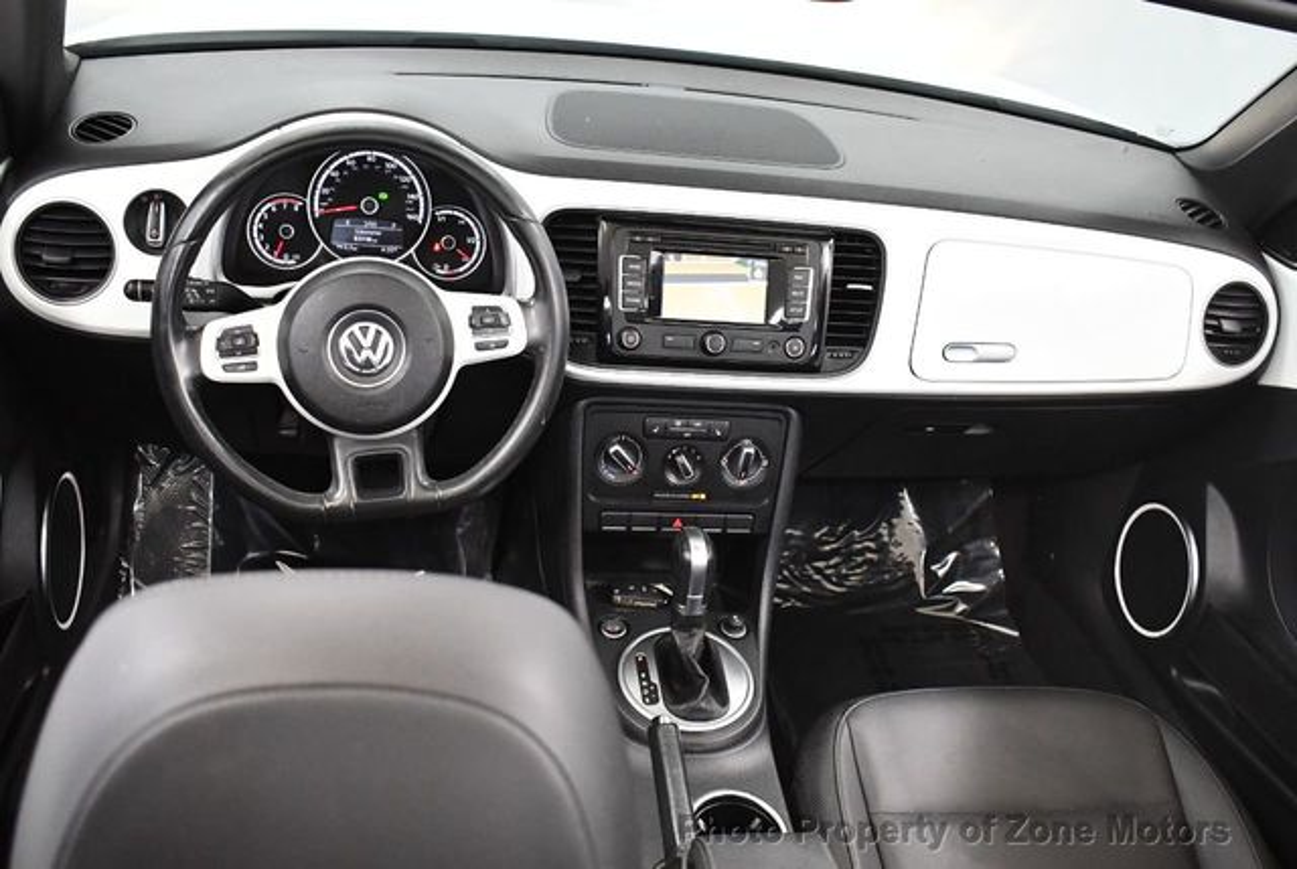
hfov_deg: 53.1
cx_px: 648
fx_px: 1299
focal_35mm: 36
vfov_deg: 37.0
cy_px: 434
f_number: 3.5
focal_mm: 18
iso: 3200
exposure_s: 1/125
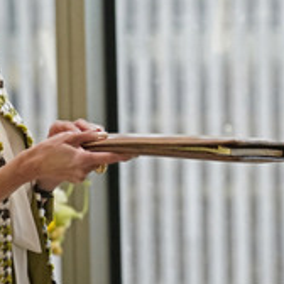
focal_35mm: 277
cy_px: 162
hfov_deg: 6.3
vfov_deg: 6.3
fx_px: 2571
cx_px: 201
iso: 3200
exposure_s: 1/200
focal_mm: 70
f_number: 2.8
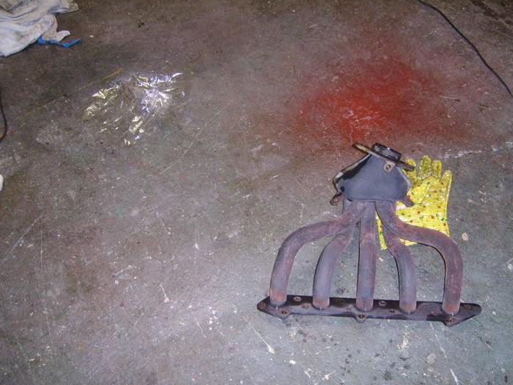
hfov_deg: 49.0
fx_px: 563
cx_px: 255
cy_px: 204
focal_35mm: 38
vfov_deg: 37.7
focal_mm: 5.95
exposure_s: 1/30
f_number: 2.8
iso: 218
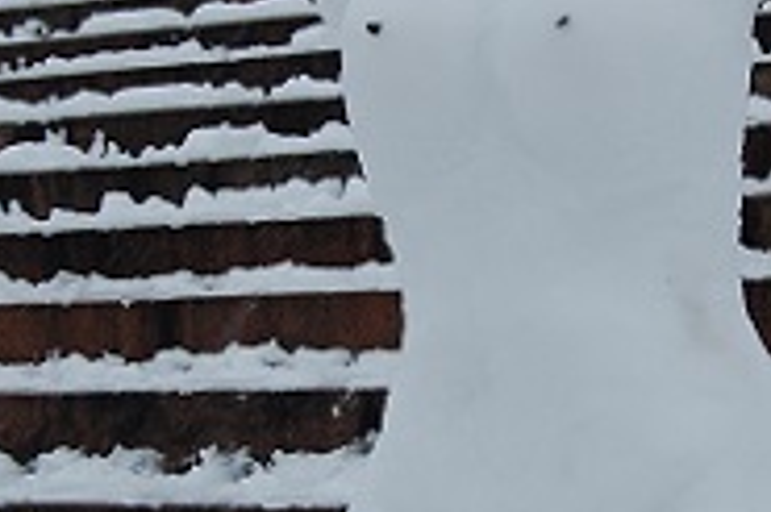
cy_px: 300
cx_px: 433
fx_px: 2183
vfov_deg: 13.4
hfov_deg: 20.0
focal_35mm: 102
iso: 200
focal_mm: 22
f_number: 6.3
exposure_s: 1/160
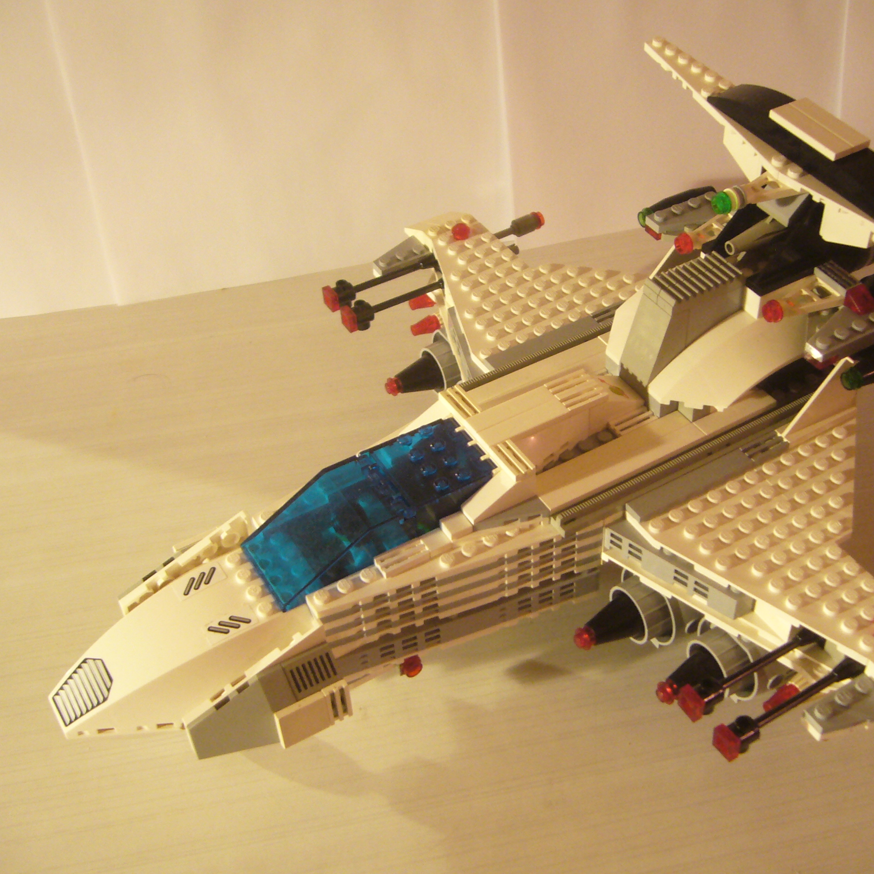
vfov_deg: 40.0
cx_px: 517
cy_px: 436
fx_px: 1200
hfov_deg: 39.9
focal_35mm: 42
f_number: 2.8
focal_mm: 5.8
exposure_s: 1/8
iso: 200
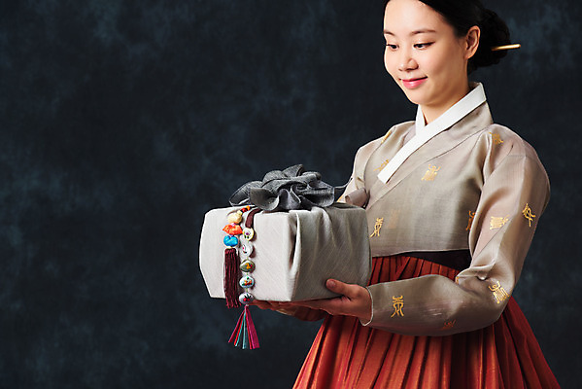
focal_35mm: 160
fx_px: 2588
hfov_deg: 12.8
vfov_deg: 8.6
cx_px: 291
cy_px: 194
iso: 100
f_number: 11
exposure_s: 1/125
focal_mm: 160
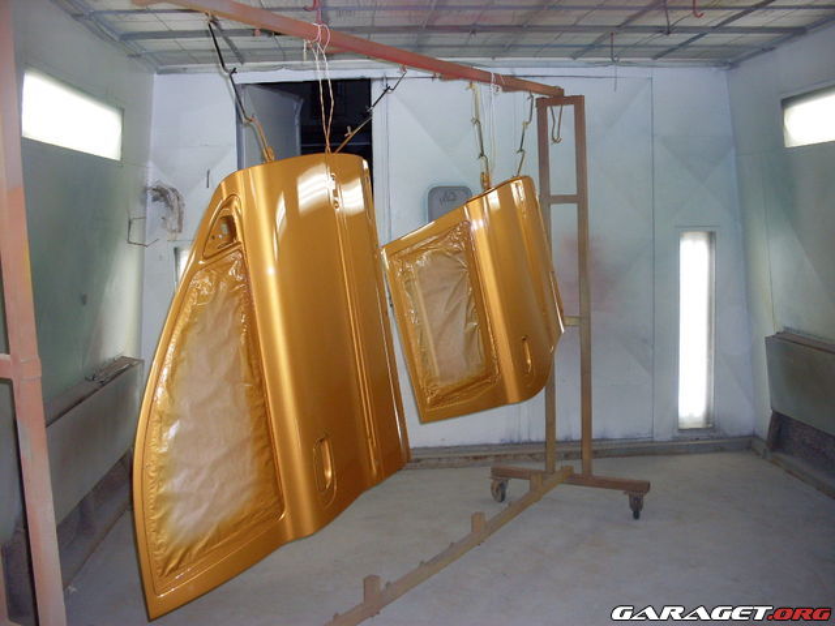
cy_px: 313
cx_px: 418
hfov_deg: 49.0
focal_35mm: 38
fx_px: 917
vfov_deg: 37.7
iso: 120
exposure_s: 1/45
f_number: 2.8
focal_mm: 6.3
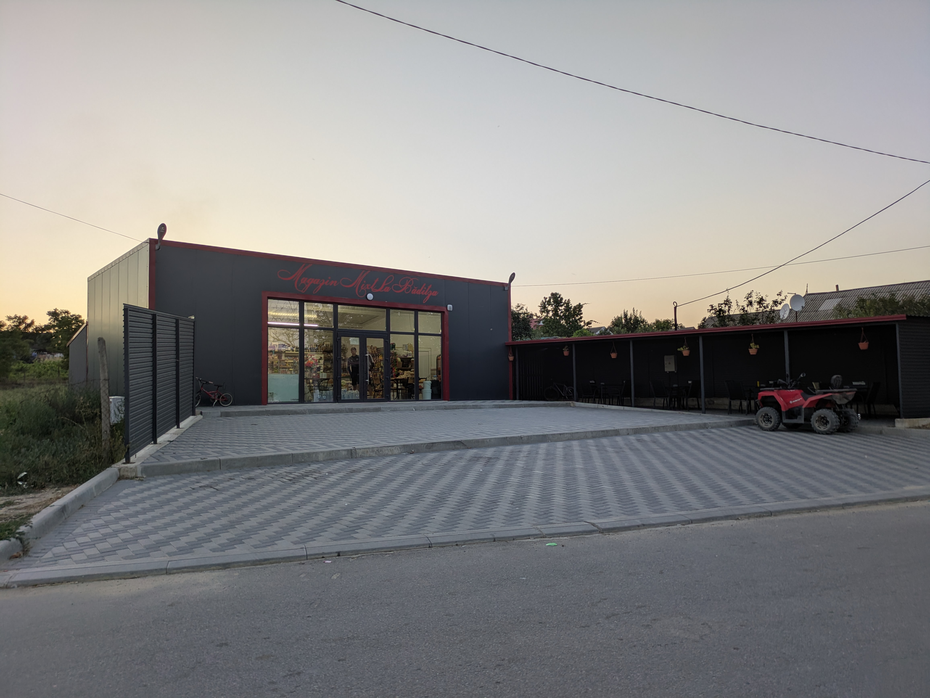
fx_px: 672
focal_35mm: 25
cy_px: 349
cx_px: 465
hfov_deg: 69.4
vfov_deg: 54.9
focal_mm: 5.43
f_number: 1.89
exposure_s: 1/156
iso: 50
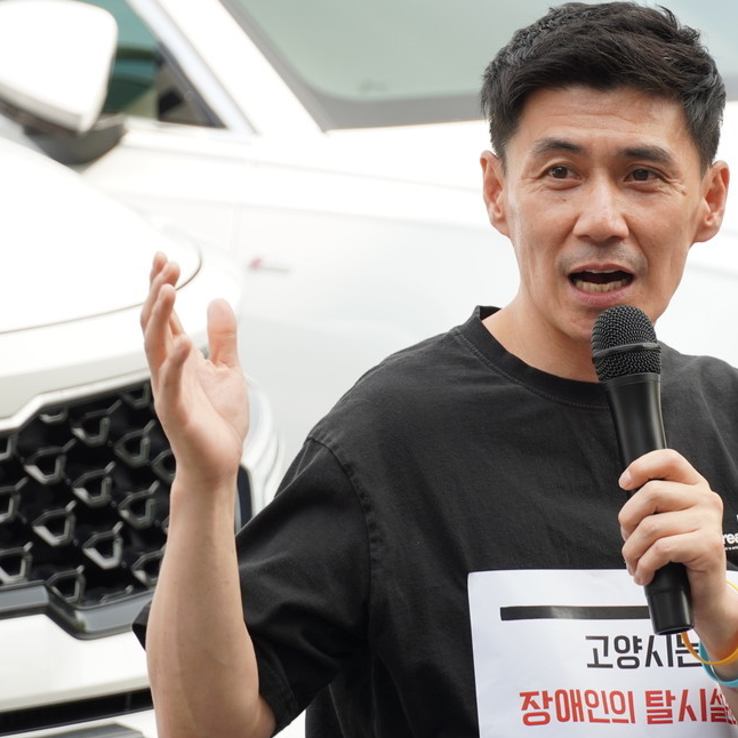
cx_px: 608
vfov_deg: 5.1
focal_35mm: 341
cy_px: 342
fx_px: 8221
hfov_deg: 5.1
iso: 200
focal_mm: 135
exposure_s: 1/250
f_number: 5.6
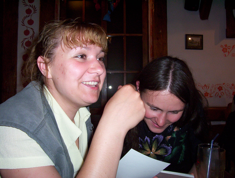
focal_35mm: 43
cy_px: 89
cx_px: 118
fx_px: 293
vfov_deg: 33.7
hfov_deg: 43.8
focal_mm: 5.77
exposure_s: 1/60
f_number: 2.73
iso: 140
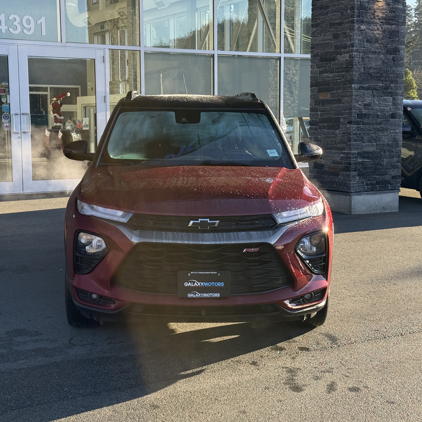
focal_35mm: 58
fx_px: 800
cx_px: 205
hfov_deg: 29.6
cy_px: 214
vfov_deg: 29.6
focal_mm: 6.76
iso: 80
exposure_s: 1/962
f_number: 1.78
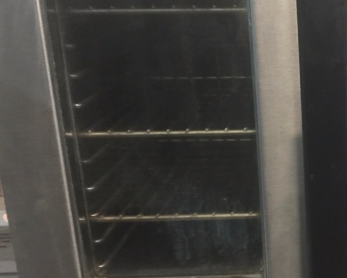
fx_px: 637
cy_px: 125
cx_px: 365
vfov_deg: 24.6
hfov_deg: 28.2
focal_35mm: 62
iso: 100
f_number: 2.2
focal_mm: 4.15
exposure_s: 1/4
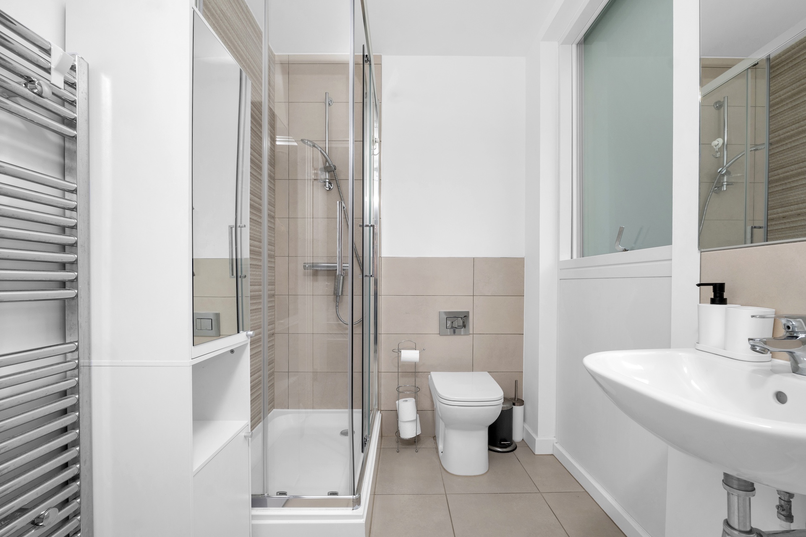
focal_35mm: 14
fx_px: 313
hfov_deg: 104.3
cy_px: 268
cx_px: 403
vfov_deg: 81.2
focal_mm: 14
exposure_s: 1/15
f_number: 9
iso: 400
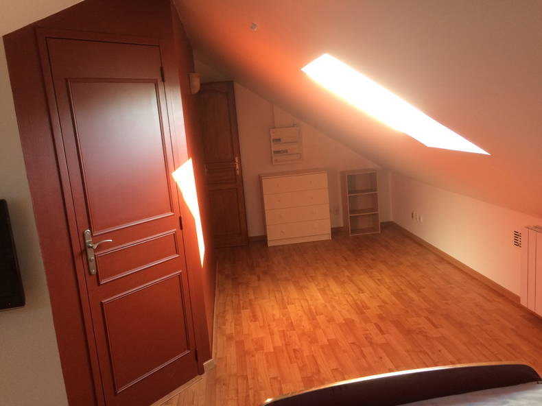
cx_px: 271
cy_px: 203
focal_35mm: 29
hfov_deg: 61.7
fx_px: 454
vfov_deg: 48.2
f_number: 2.2
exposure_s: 1/30
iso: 50
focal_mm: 4.15
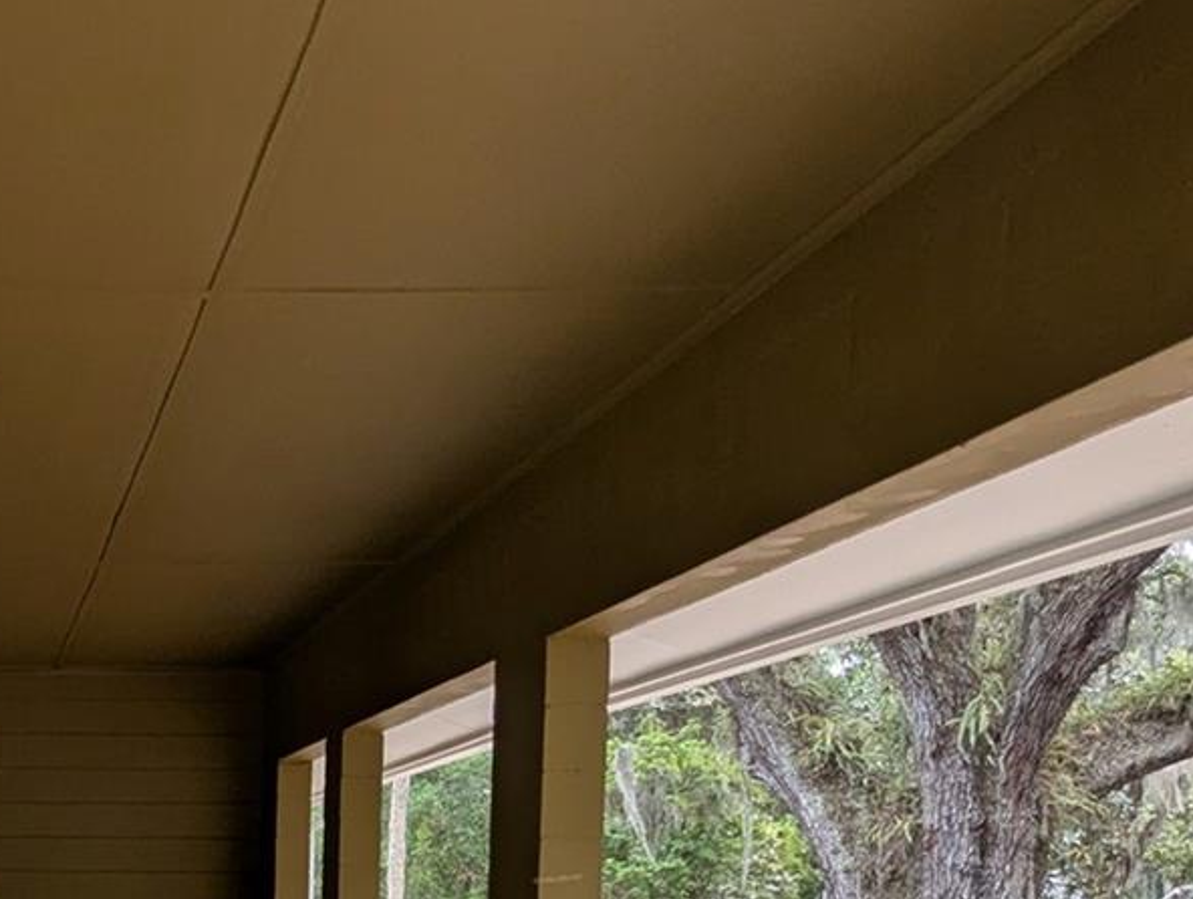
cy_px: 951
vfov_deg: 35.7
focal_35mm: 35
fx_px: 1208
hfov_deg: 43.0
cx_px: -69
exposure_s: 1/88.2
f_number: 2.2
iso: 38
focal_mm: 1.95
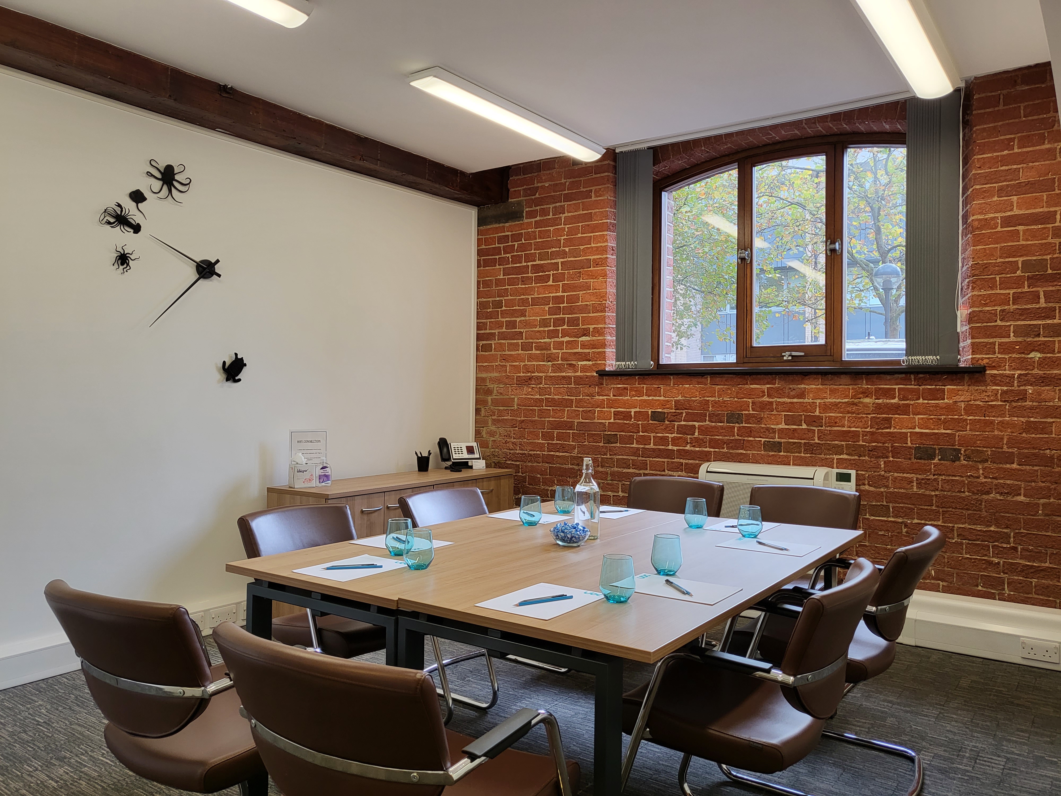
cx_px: 530
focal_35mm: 26
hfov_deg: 67.3
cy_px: 398
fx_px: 797
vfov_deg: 53.1
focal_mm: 4.25
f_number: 1.8
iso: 64
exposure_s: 1/100
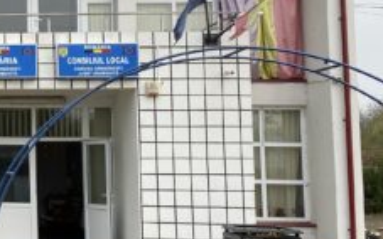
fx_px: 950
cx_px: -221
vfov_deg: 14.4
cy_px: 82
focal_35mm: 91
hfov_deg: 19.4
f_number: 1.8
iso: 32
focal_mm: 4.25
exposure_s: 1/2188
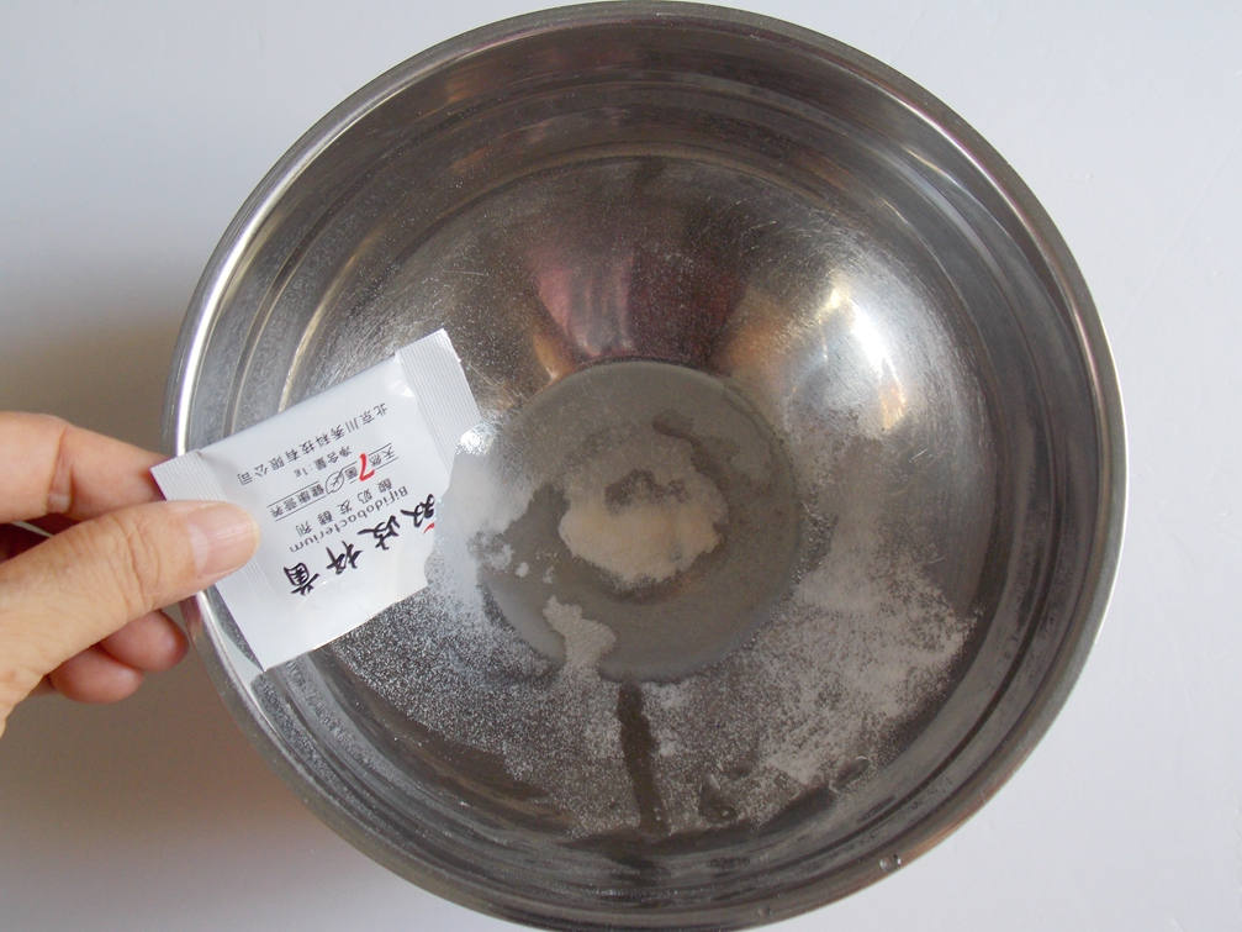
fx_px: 1076
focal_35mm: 30
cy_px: 466
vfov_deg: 46.8
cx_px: 621
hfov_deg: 60.0
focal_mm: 5.3
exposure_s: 1/30
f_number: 3.3
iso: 160
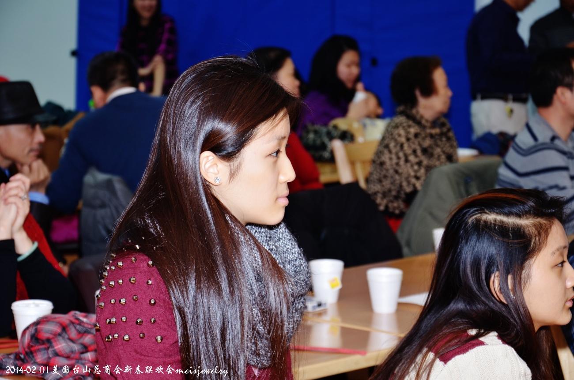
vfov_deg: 13.0
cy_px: 190
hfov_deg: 19.5
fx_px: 1671
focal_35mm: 105
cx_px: 287
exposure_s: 1/60
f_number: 7.1
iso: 200
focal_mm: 70
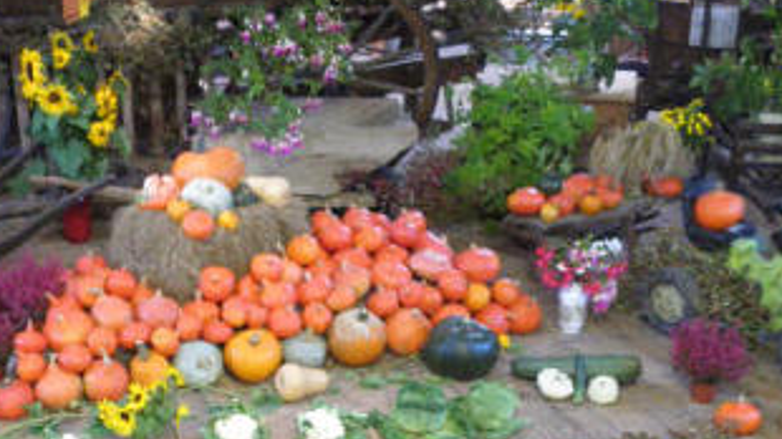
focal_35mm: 53
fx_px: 1098
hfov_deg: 38.7
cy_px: 453
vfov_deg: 21.7
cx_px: 250
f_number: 2.8
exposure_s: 1/4
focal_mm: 4.7
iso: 250
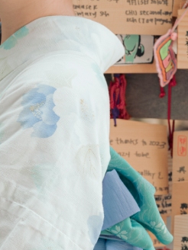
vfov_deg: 5.0
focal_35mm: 398
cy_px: 231
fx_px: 2882
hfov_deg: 3.7
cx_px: -139
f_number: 5.6
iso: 250
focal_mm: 110
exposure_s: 1/100
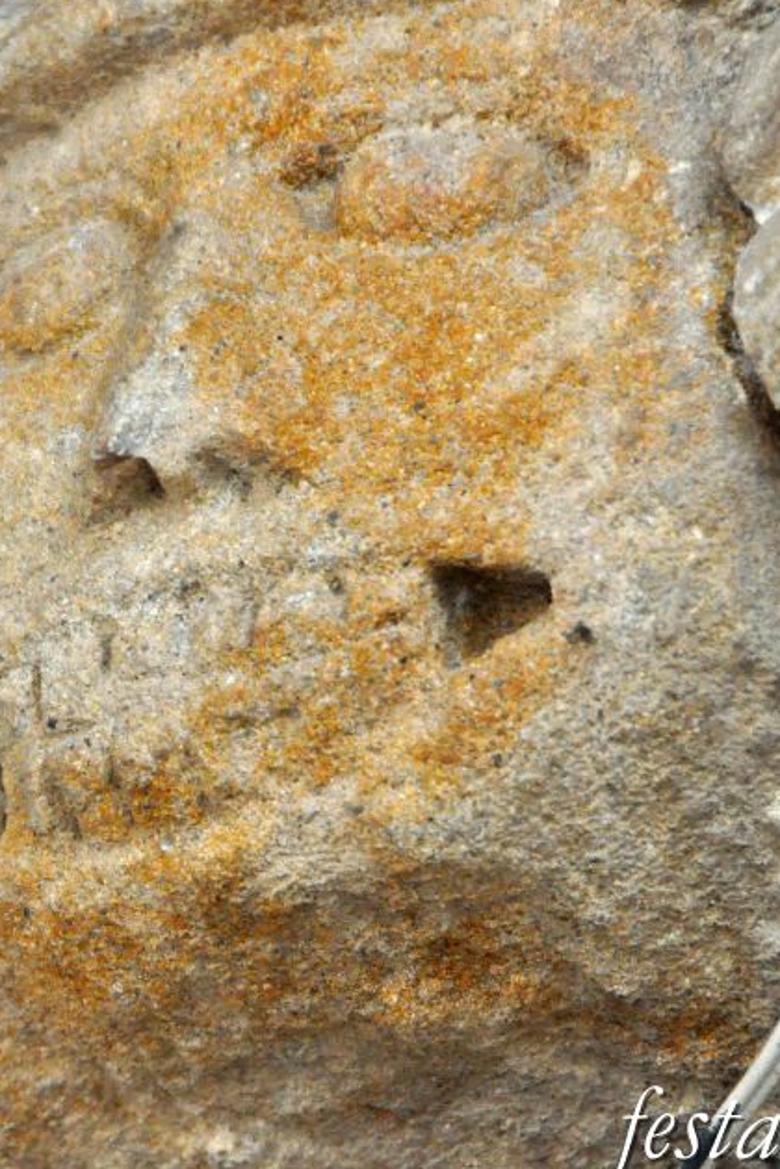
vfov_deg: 4.2
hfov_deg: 2.8
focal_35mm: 487
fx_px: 15826
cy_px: 560
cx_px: 195
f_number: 5.6
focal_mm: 200
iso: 3200
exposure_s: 1/200
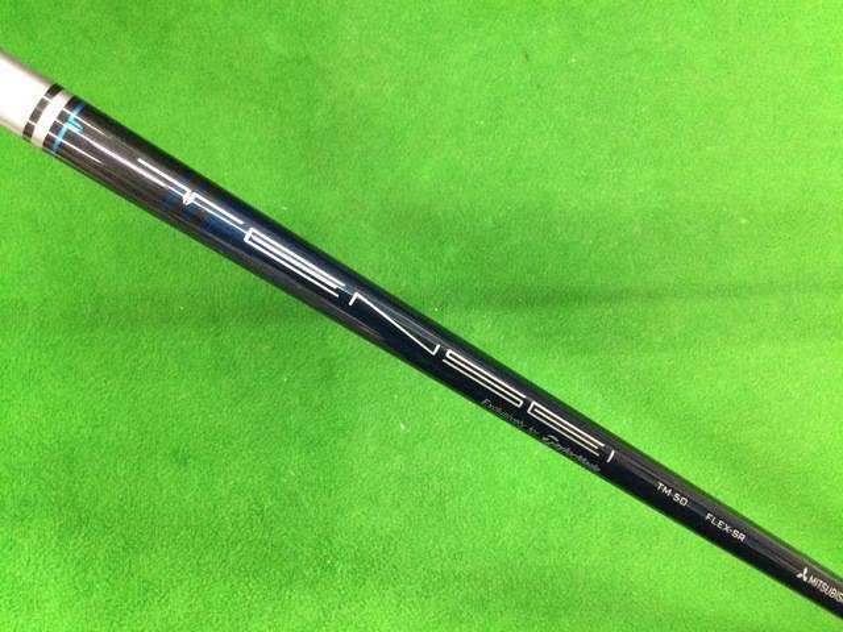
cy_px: 316
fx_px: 755
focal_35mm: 31
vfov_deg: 45.4
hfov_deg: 58.4
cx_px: 422
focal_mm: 3.3
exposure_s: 1/24
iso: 200
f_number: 2.4
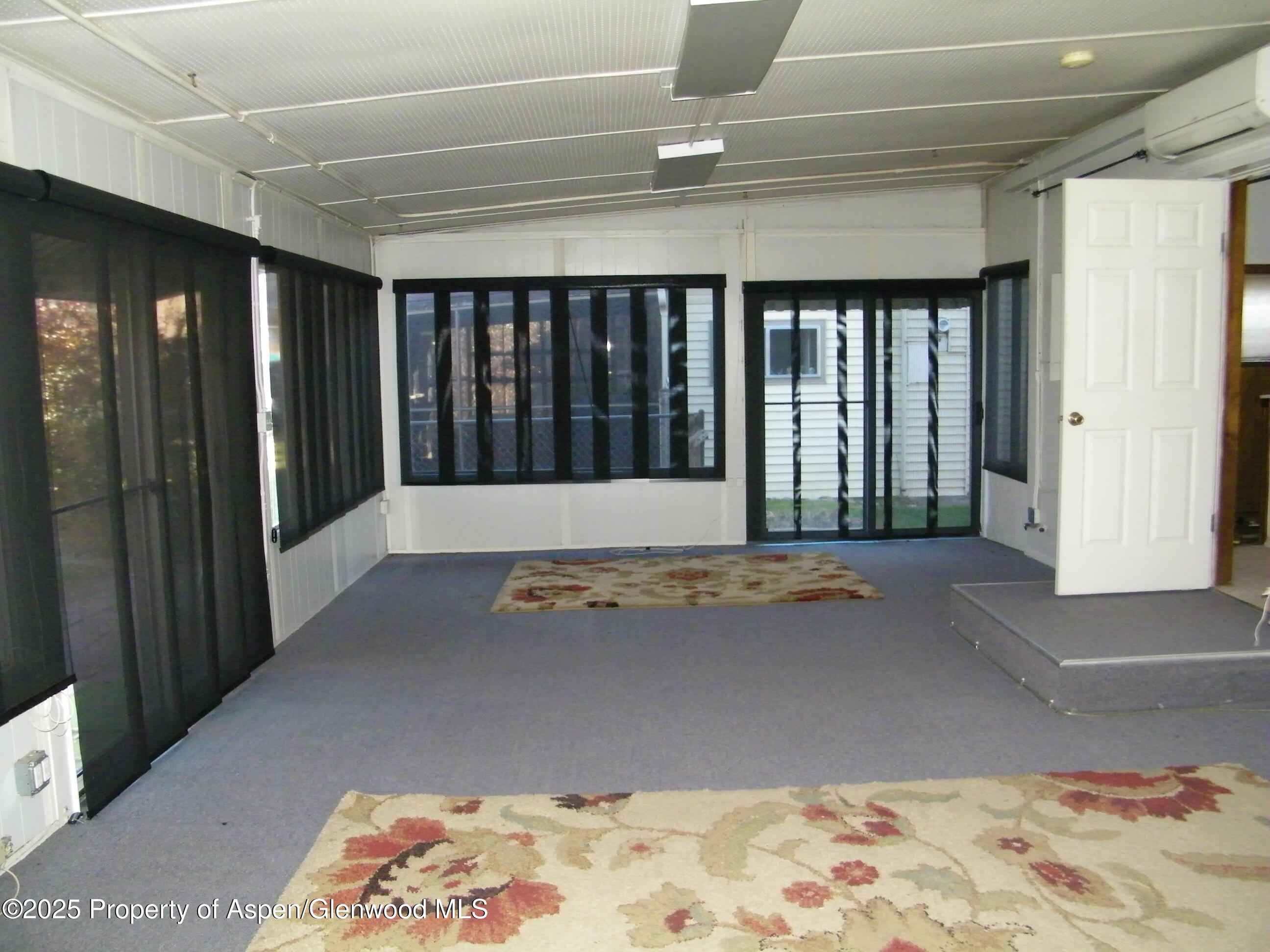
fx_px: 1027
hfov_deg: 63.4
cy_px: 476
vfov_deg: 49.7
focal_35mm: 28
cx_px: 635
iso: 320
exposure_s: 1/30
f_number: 3.5
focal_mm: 5
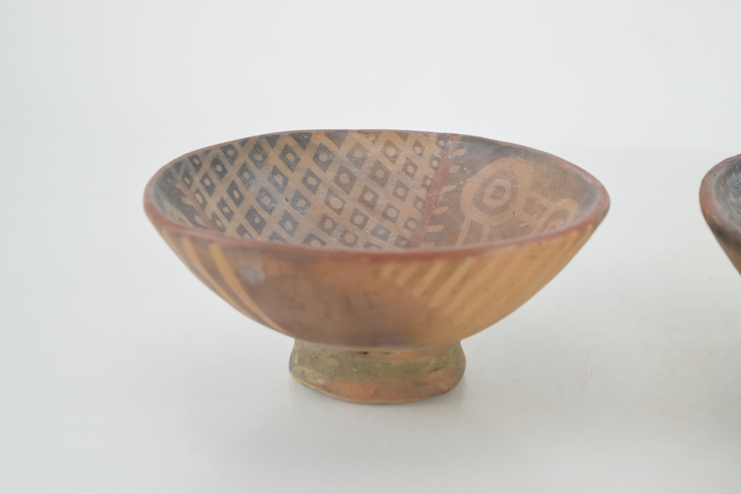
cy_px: 247
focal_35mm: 82
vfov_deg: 16.6
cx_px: 370
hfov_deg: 24.6
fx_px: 1698
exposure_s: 1/125
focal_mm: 55
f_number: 5.6
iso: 800
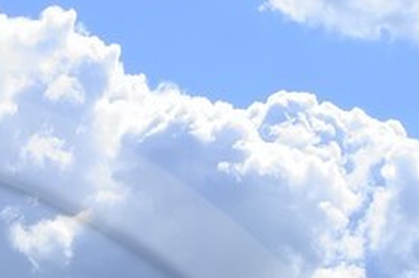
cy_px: 823
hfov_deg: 11.5
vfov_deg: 7.2
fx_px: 1976
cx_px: -243
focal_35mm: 170
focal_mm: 24
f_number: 18
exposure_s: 1/125
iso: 200
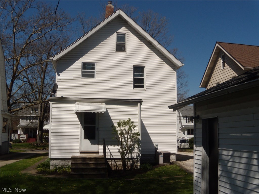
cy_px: 97
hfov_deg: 51.4
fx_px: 269
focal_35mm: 36
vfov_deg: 39.7
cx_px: 130
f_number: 8.5
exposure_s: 1/400
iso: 80
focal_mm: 6.4
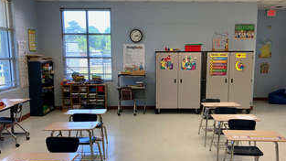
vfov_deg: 30.2
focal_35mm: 39
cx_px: 154
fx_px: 296
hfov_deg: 51.6
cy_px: 105
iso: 64
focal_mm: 4
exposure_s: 1/120
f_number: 1.8
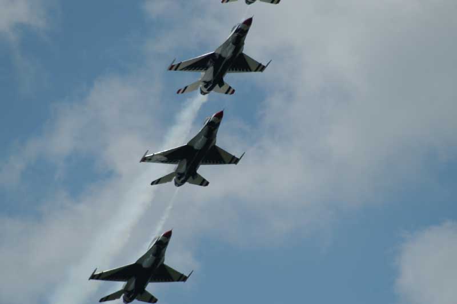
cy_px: 152
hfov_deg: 4.6
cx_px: 228
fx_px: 5708
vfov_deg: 3.0
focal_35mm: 450
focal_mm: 300
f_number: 5.6
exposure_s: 1/2000
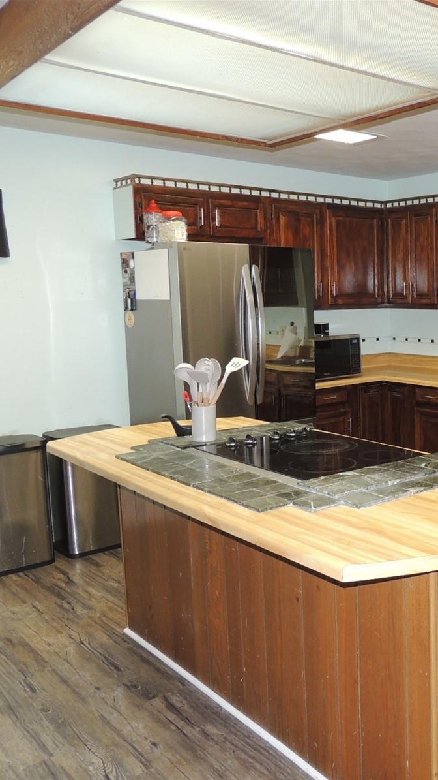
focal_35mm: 35
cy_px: 391
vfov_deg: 56.6
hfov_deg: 31.0
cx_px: 448
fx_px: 723
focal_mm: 4.3
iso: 200
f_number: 3
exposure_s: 1/30
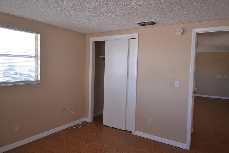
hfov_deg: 70.5
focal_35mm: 26
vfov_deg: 50.4
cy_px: 76
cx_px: 114
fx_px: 162
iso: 400
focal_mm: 17
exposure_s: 1/100
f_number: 5
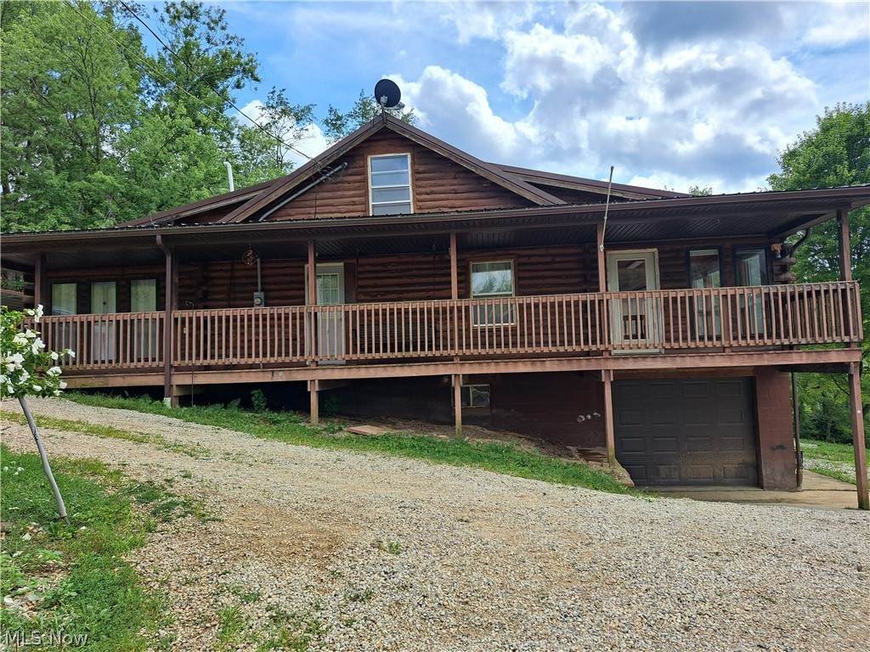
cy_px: 326
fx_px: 603
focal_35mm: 24
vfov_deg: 56.8
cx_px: 435
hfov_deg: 71.6
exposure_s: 1/1351
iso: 50
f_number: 1.8
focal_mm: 5.23
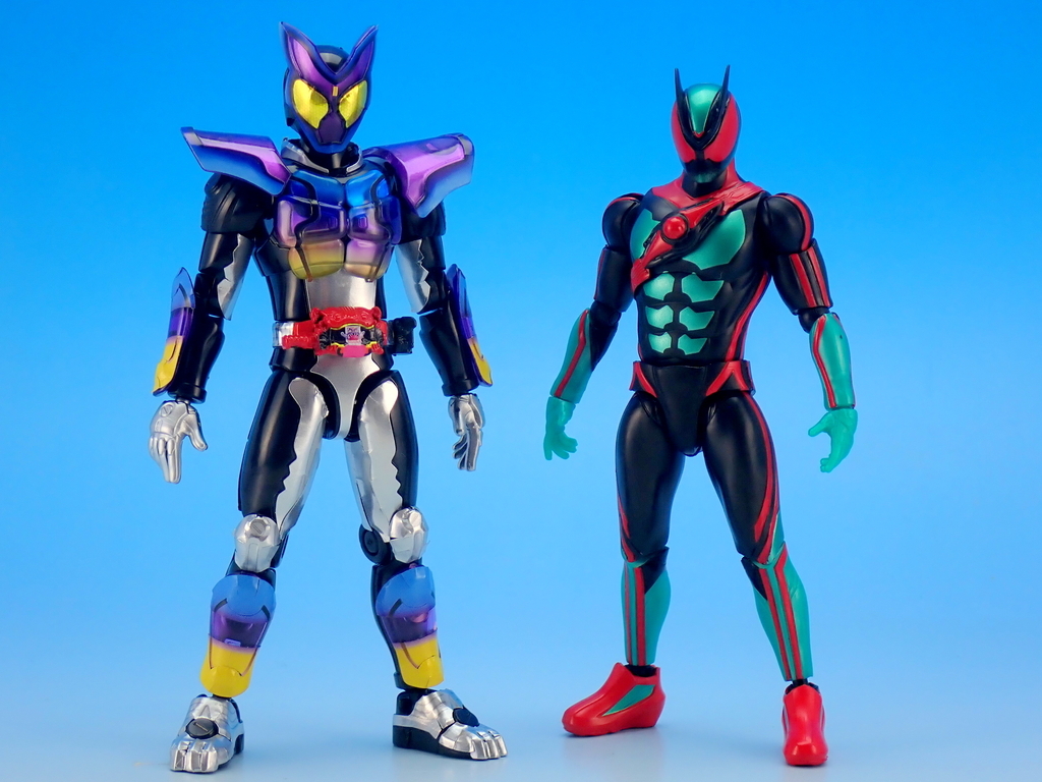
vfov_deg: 15.7
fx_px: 2830
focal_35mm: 94
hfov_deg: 20.9
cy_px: 391
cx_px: 521
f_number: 4.7
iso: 100
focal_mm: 16.79
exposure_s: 1/13
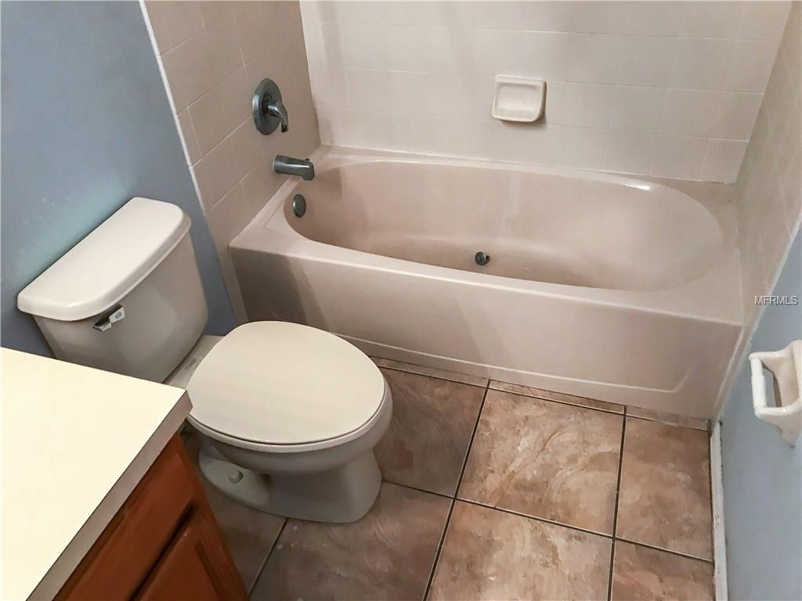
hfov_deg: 63.4
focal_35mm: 28
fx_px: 649
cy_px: 300
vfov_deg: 49.7
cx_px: 401
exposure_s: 1/15
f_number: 1.8
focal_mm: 3.99
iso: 50
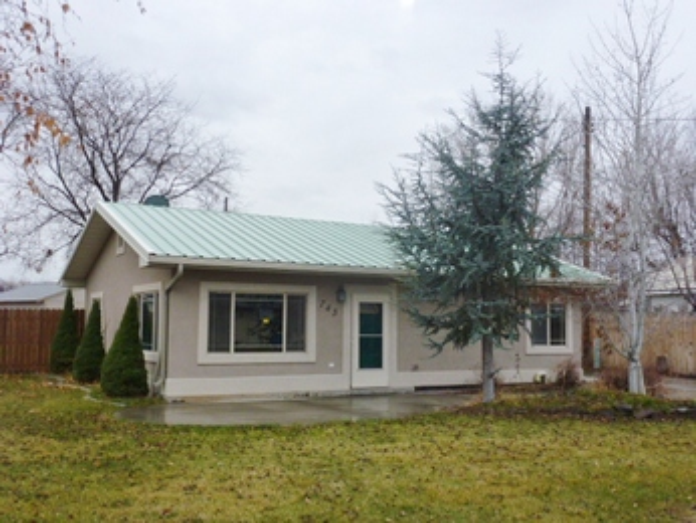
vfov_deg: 39.7
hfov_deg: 51.3
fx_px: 724
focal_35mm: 36
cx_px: 348
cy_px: 262
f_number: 3.7
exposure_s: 1/60
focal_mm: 6.4
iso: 200
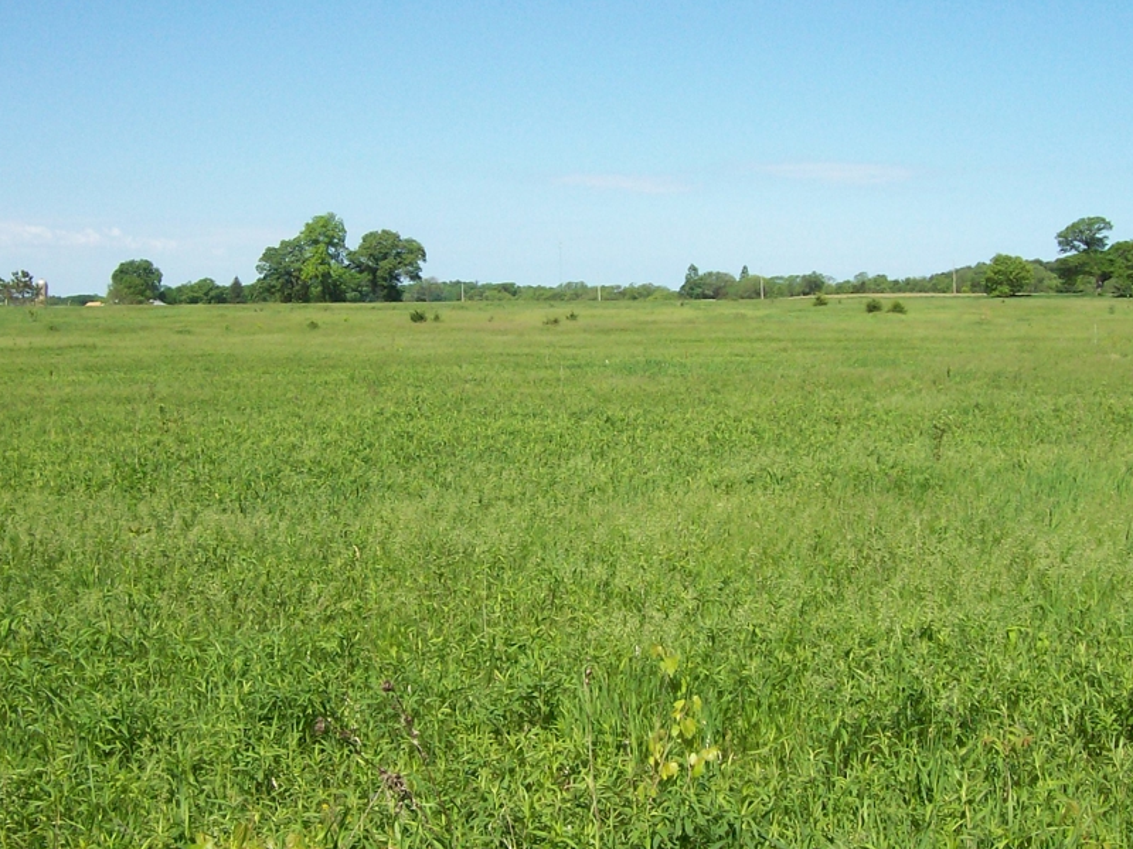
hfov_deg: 35.6
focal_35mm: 54
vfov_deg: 26.9
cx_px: 564
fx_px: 1766
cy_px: 291
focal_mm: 6
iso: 80
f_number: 4.8
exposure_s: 1/673
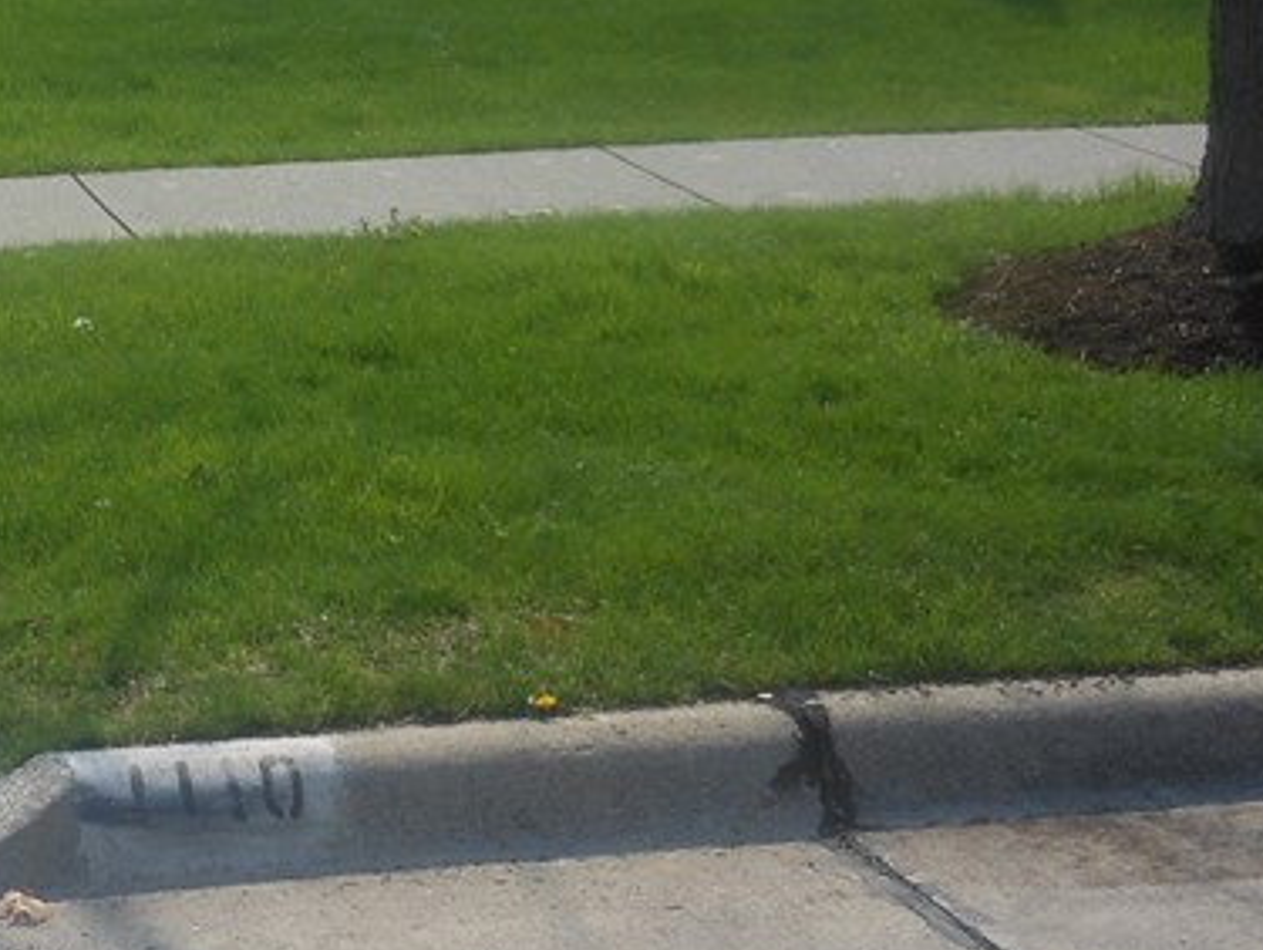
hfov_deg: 21.0
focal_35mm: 90
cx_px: -30
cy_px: -246
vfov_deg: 15.7
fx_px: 3287
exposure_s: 1/250
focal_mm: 5.9
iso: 80
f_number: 4
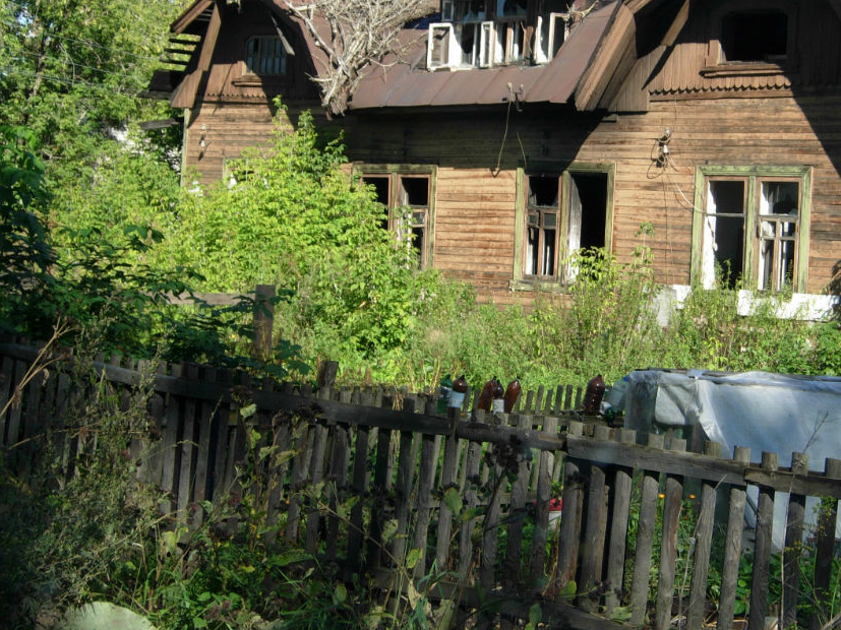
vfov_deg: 15.4
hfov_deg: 20.3
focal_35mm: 96
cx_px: 646
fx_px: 2332
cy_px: 205
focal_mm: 12.9
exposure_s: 1/304
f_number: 6.1
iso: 50
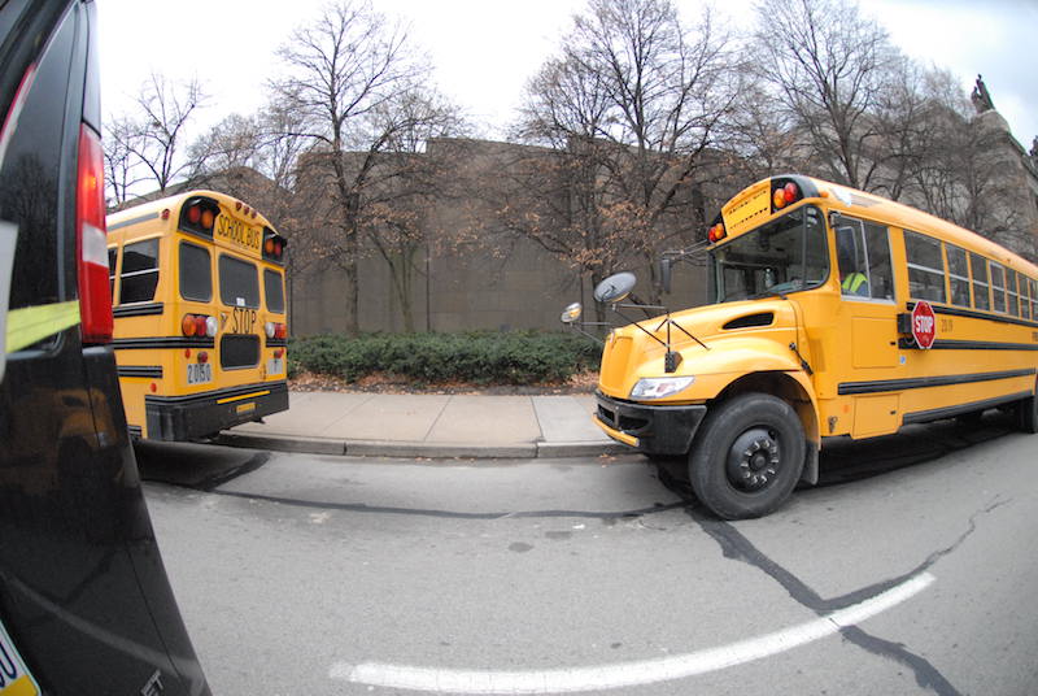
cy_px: 348
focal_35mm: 16
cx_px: 519
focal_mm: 10.5
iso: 1600
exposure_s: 1/1000
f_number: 2.8
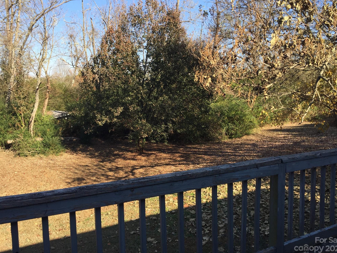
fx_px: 292
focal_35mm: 30
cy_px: 126
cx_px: 170
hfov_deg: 60.0
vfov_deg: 46.8
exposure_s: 1/746
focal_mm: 4.15
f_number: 2.2
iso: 32
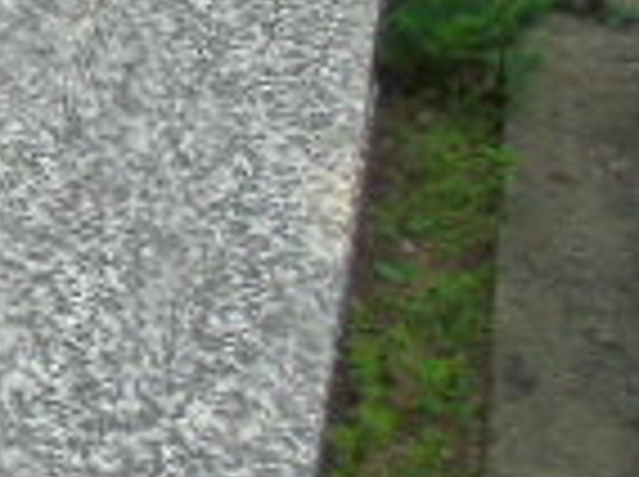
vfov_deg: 12.8
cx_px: -742
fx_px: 2082
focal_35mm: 113
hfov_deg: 13.9
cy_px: -72
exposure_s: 1/200
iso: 80
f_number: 3.4
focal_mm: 4.4
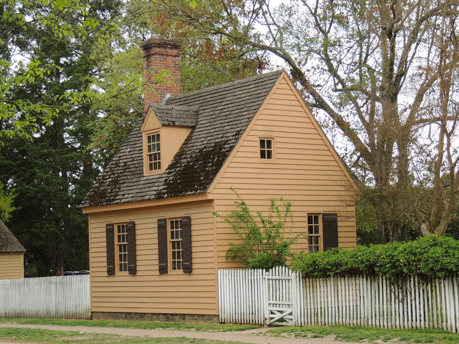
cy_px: 172
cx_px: 230
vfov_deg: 17.4
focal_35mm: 85
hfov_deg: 23.0
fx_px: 1127
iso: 100
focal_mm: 15.1
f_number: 4
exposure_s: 1/160
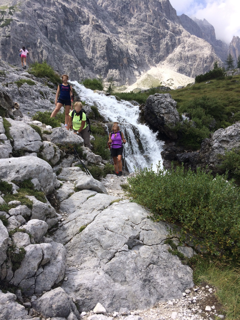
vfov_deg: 61.7
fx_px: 268
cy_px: 160
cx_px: 120
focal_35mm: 29
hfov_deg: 48.2
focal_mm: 4.15
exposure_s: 1/1325
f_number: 2.2
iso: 32
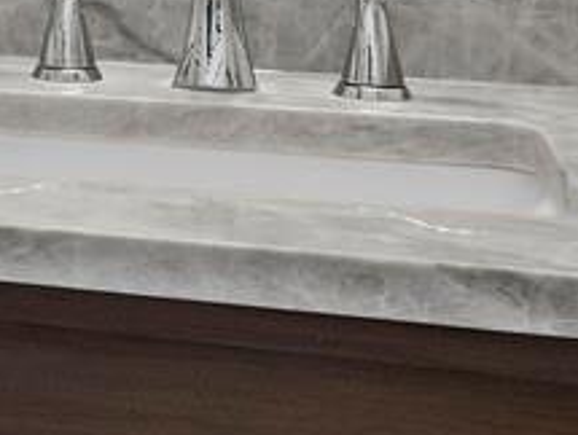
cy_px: -317
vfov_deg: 13.1
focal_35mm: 104
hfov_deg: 16.0
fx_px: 1739
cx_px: -457
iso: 320
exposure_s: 1/2
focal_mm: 7
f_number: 13
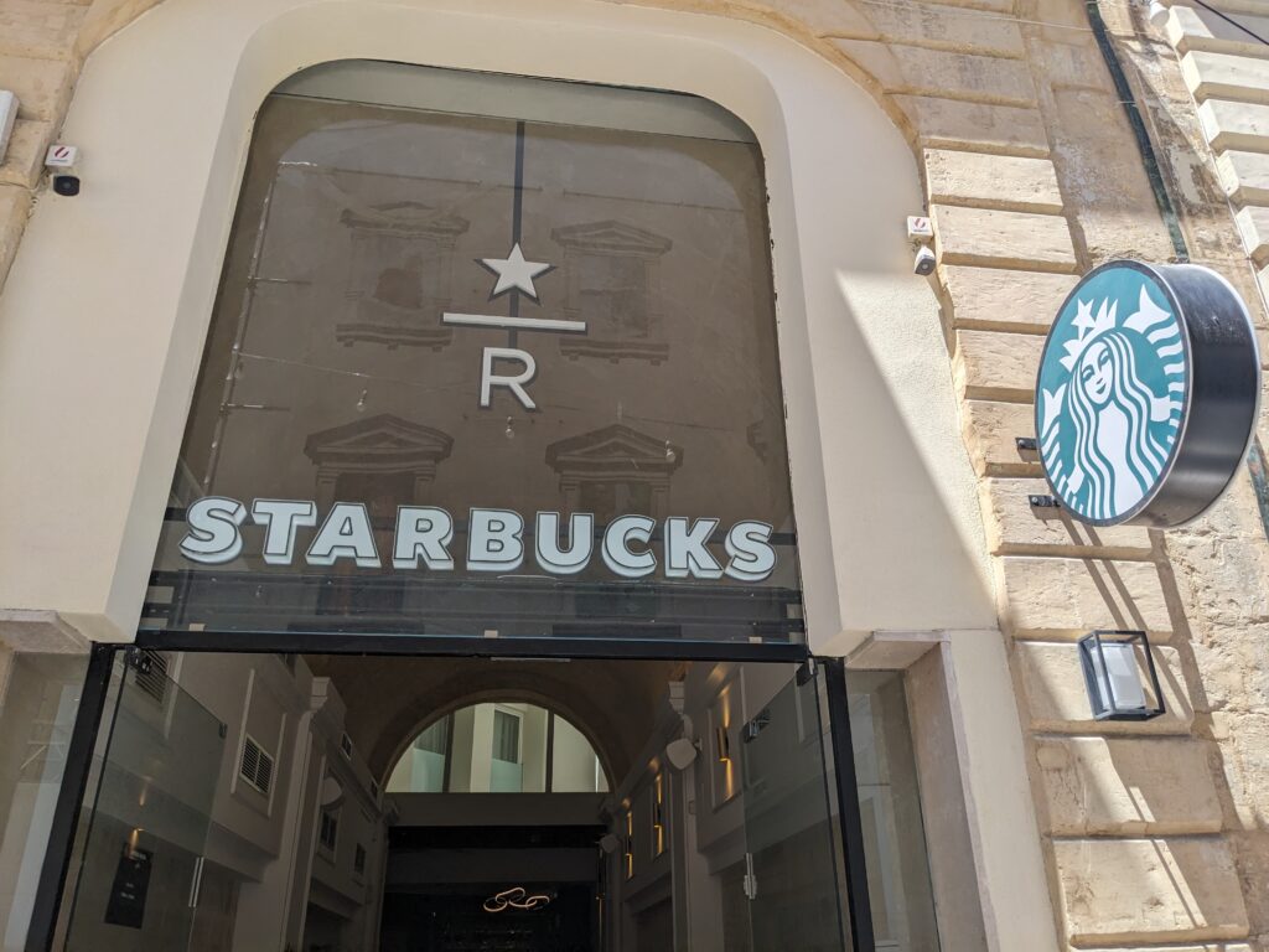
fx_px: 990
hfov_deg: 65.3
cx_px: 634
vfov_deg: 51.4
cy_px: 476
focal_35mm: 27
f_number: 1.73
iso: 43
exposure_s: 1/1799
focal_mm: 4.38
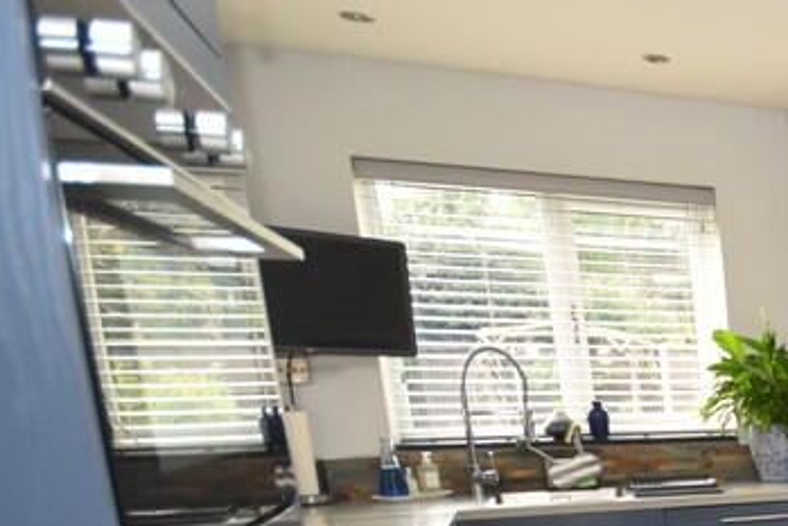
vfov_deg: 27.7
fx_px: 963
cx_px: 1149
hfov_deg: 29.5
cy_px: 590
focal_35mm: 44
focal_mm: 10
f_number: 4
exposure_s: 1/125
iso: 800
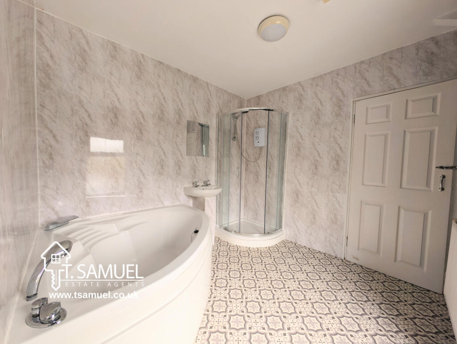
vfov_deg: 94.6
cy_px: 172
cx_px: 228
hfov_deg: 110.5
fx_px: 159
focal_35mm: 12
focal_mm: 2.23
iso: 39
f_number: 1.95
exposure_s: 1/35.4
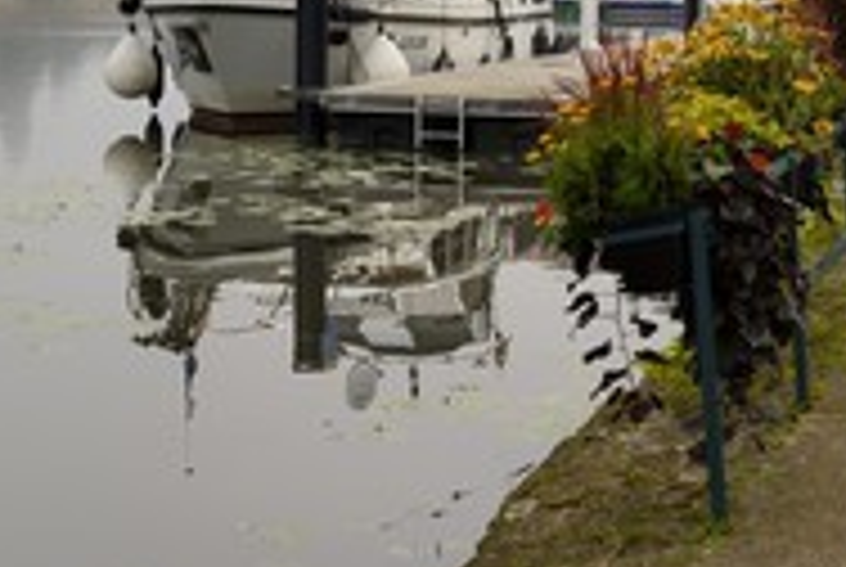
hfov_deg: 19.1
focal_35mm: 107
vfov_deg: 12.6
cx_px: 418
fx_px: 2518
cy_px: -40
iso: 200
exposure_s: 1/160
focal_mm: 48
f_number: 9
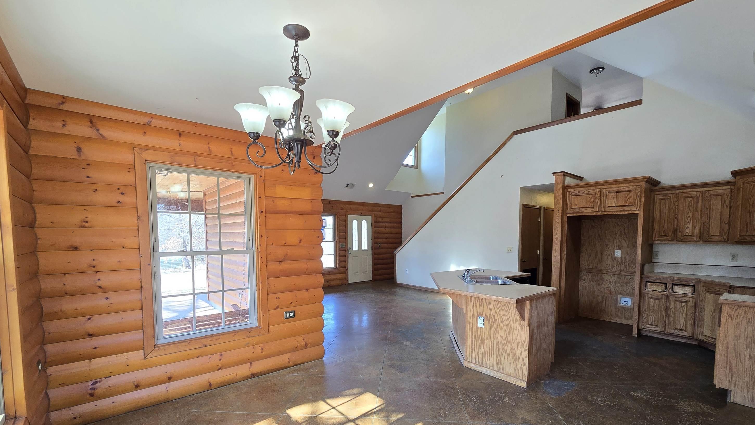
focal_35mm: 15
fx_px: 300
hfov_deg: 103.0
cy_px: 262
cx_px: 379
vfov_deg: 69.6
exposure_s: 1/60
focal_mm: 2.2
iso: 80
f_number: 2.2
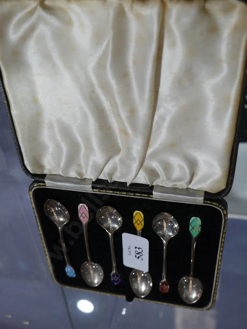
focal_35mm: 40
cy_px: 164
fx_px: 380
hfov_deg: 36.0
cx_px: 124
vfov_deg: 46.8
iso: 200
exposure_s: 1/60
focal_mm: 20
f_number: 4.4
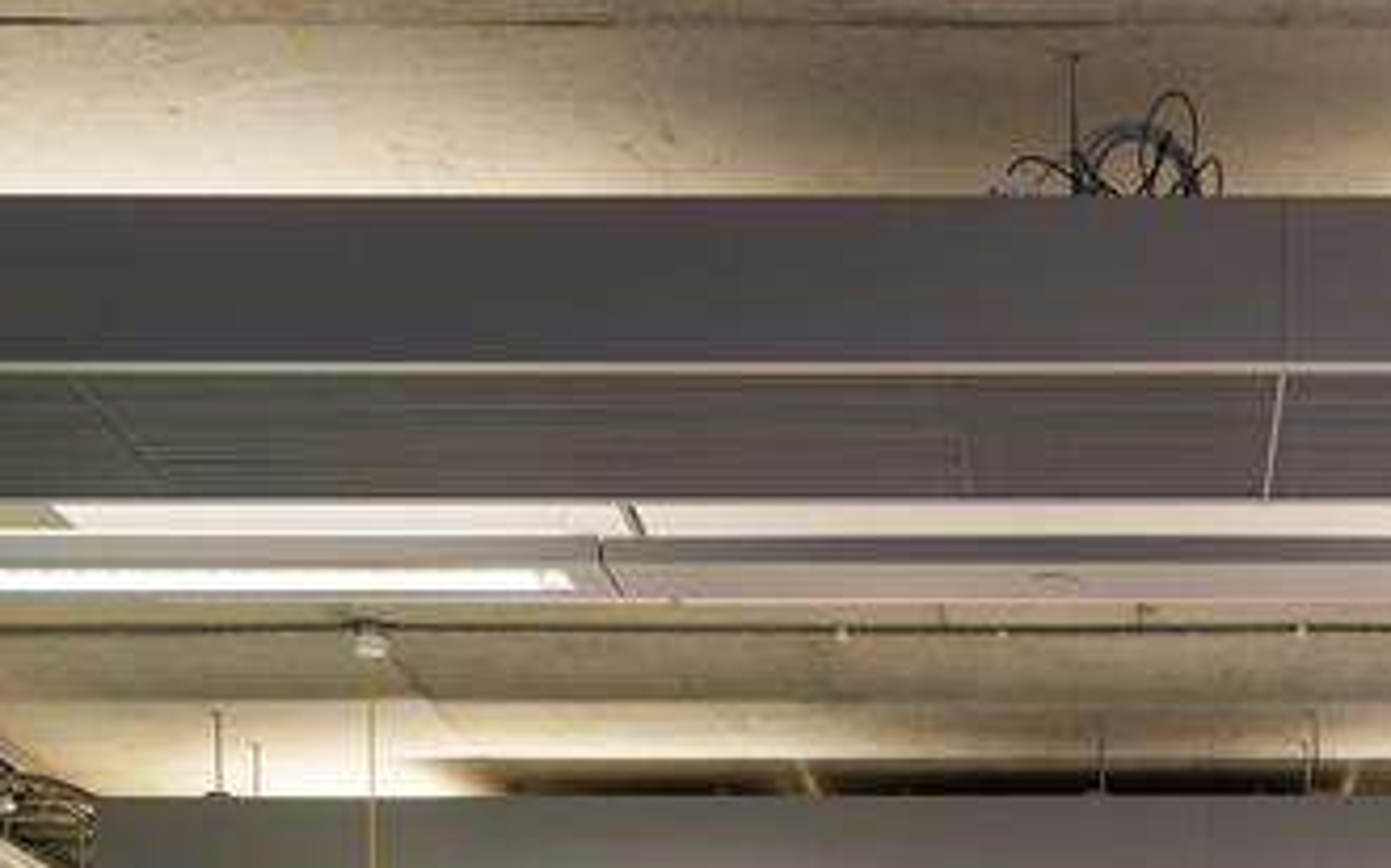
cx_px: 1142
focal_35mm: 71
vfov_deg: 16.1
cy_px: 1445
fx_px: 2691
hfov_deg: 28.3
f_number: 10
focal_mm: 20
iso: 500
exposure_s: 1/6
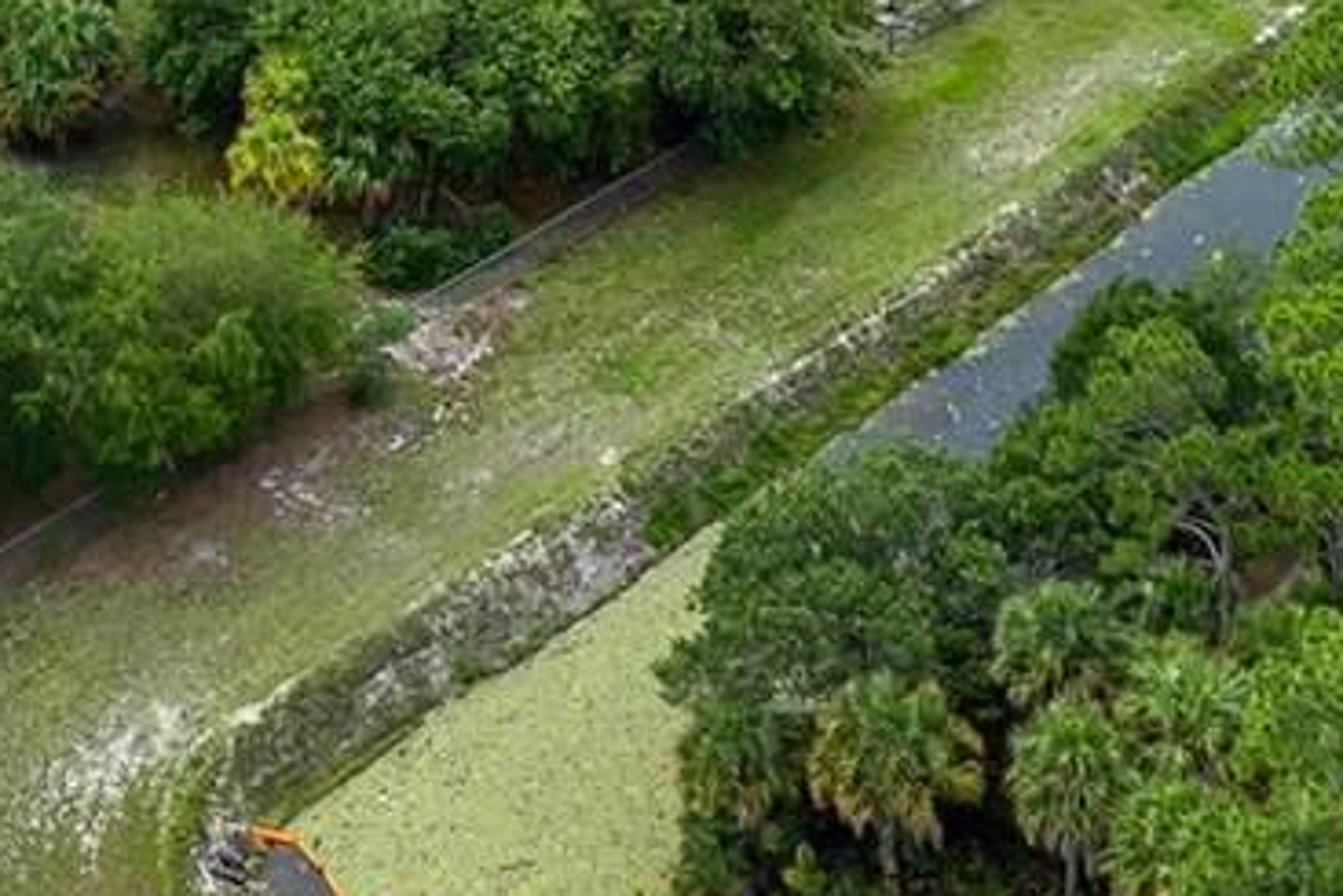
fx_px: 3247
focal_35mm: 87
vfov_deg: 14.4
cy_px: -534
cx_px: 333
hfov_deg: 23.1
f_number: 5
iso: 100
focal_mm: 12.29
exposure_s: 1/320
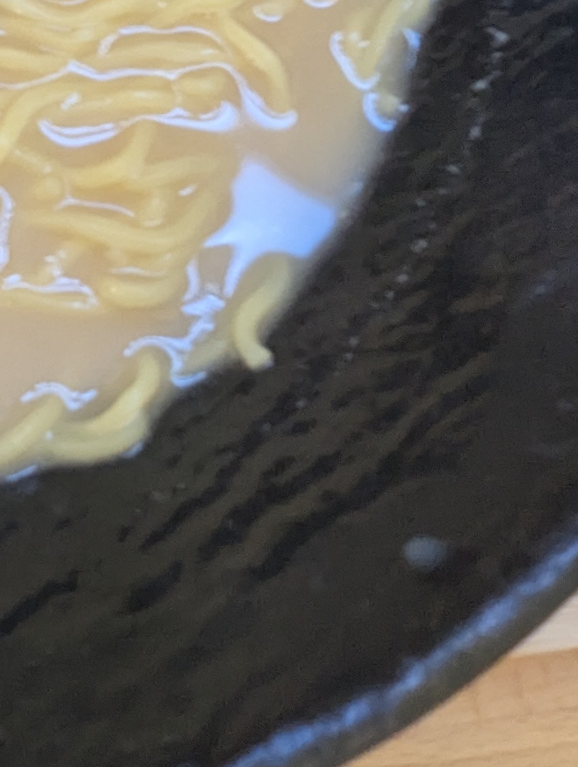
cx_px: -131
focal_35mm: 55
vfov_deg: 31.7
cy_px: -33
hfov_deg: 24.0
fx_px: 1221
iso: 261
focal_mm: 2.35
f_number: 2.2
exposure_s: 1/30
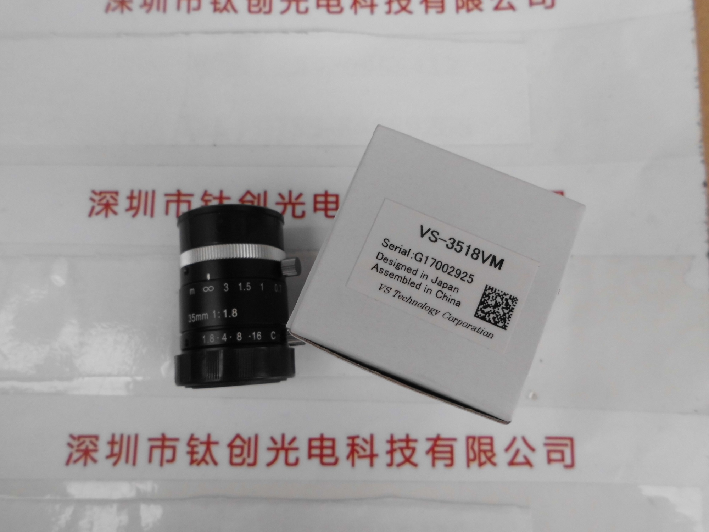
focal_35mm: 26
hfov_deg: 67.3
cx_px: 354
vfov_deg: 53.1
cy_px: 266
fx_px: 533
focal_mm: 4.6
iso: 100
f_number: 3.2
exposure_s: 1/60
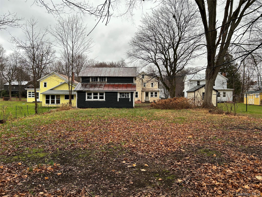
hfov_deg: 67.3
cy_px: 98
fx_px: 197
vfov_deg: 53.1
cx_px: 131
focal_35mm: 26
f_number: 1.5
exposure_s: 1/121
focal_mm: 5.7
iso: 80
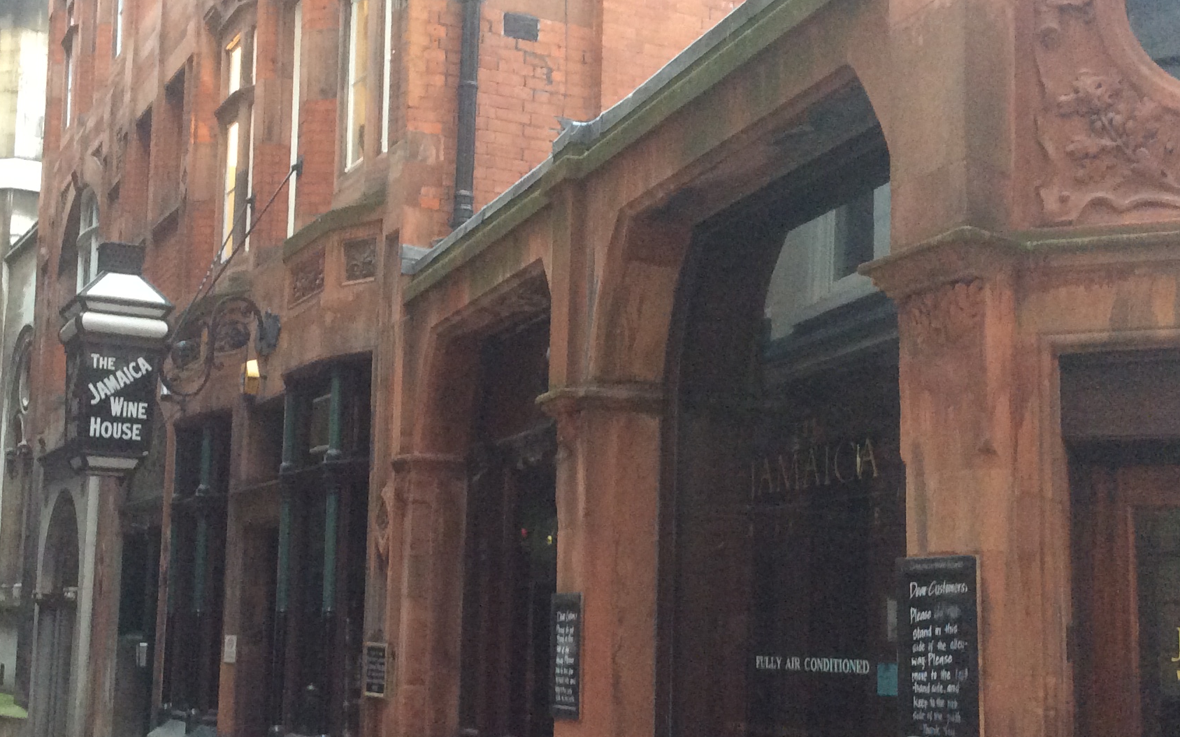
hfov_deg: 38.8
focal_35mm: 52
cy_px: 428
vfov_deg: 24.8
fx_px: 1672
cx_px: 517
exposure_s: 1/25
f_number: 2.4
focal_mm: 3.3
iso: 160
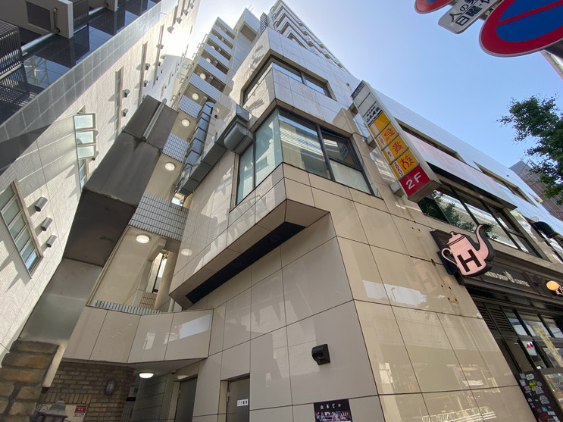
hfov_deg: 102.1
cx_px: 277
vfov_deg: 85.6
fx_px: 228
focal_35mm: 14
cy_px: 200
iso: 20
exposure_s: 1/340
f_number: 2.4
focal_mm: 1.54
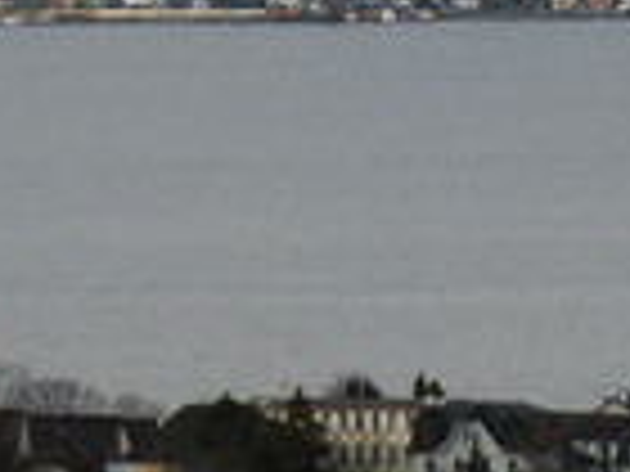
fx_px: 6952
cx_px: 376
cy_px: -97
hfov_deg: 5.2
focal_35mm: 382
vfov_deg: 3.9
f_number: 5.1
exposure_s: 1/15
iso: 100
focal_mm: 21
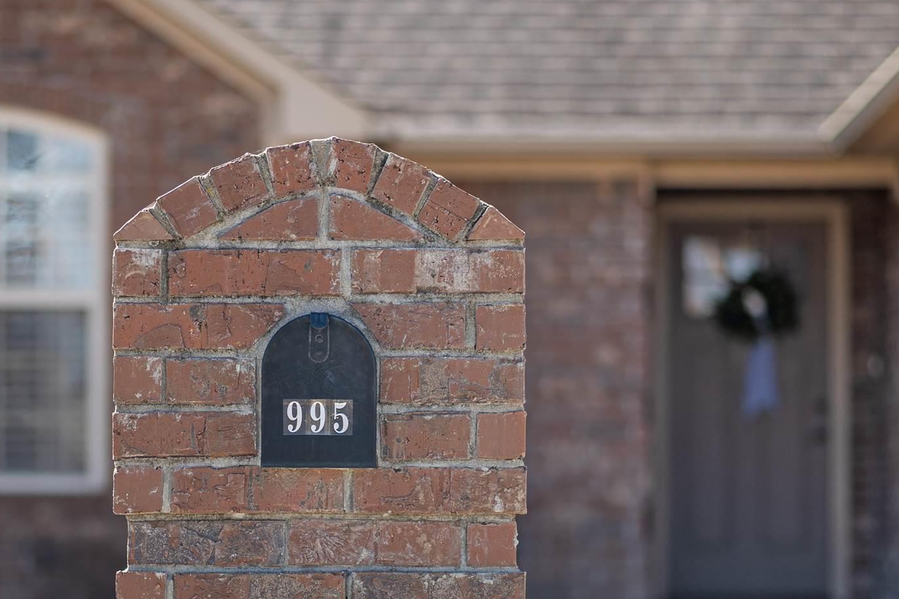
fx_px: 4719
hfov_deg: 10.9
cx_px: 304
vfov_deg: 7.3
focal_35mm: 189
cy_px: 466
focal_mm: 85
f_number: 1.8
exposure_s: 1/640
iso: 100
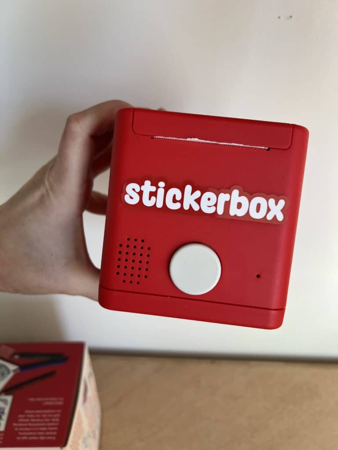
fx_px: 338
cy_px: 225
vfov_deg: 67.3
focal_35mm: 26
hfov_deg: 53.1
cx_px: 169
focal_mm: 5.7
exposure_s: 1/120
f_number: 1.5
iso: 125
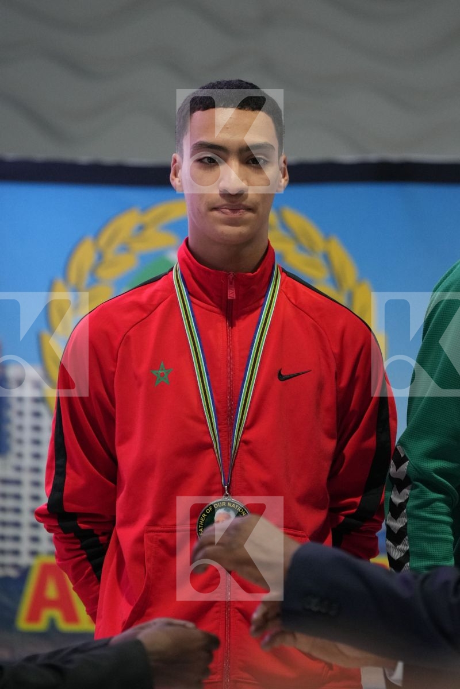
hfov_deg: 4.6
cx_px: 230
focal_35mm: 300
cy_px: 344
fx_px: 5750
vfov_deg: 6.9
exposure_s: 1/250
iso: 2500
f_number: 2.8
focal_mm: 200
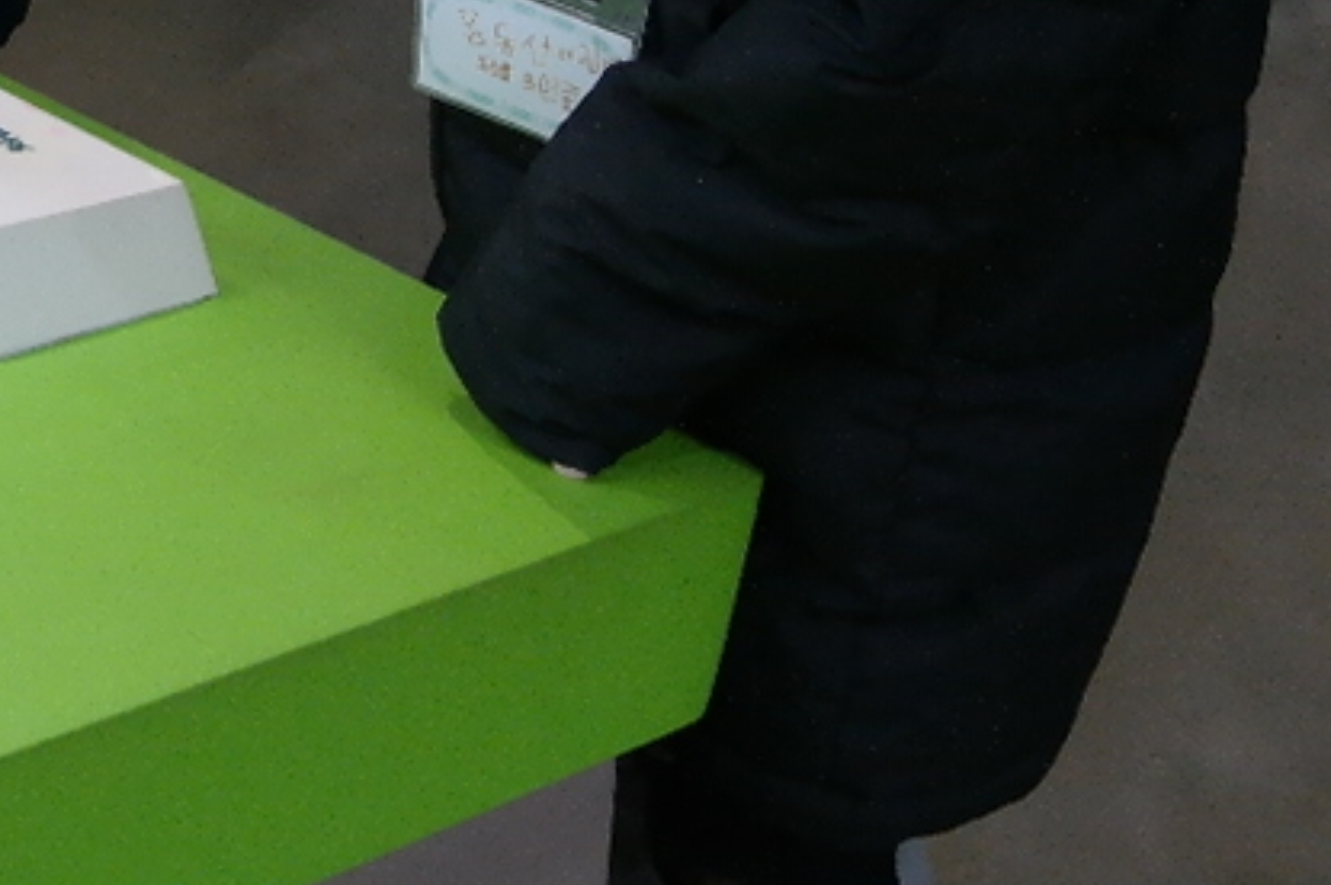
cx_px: -577
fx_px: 4618
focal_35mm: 125
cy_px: -811
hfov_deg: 15.3
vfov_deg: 10.2
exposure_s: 1/40
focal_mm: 20
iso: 800
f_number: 3.5
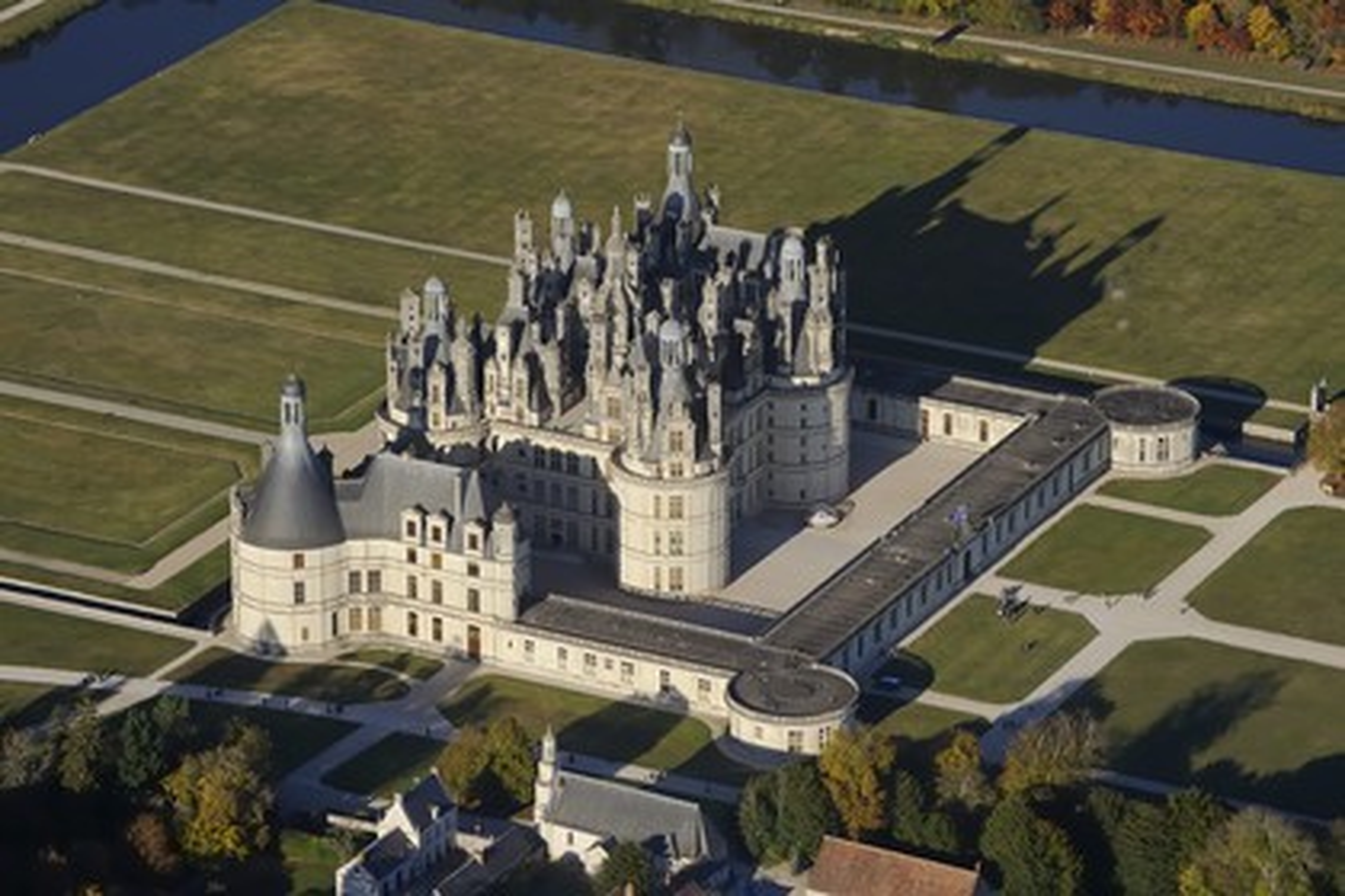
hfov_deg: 12.8
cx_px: 672
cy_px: 448
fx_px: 5977
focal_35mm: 160
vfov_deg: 8.6
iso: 400
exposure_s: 1/1000
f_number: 10
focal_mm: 160
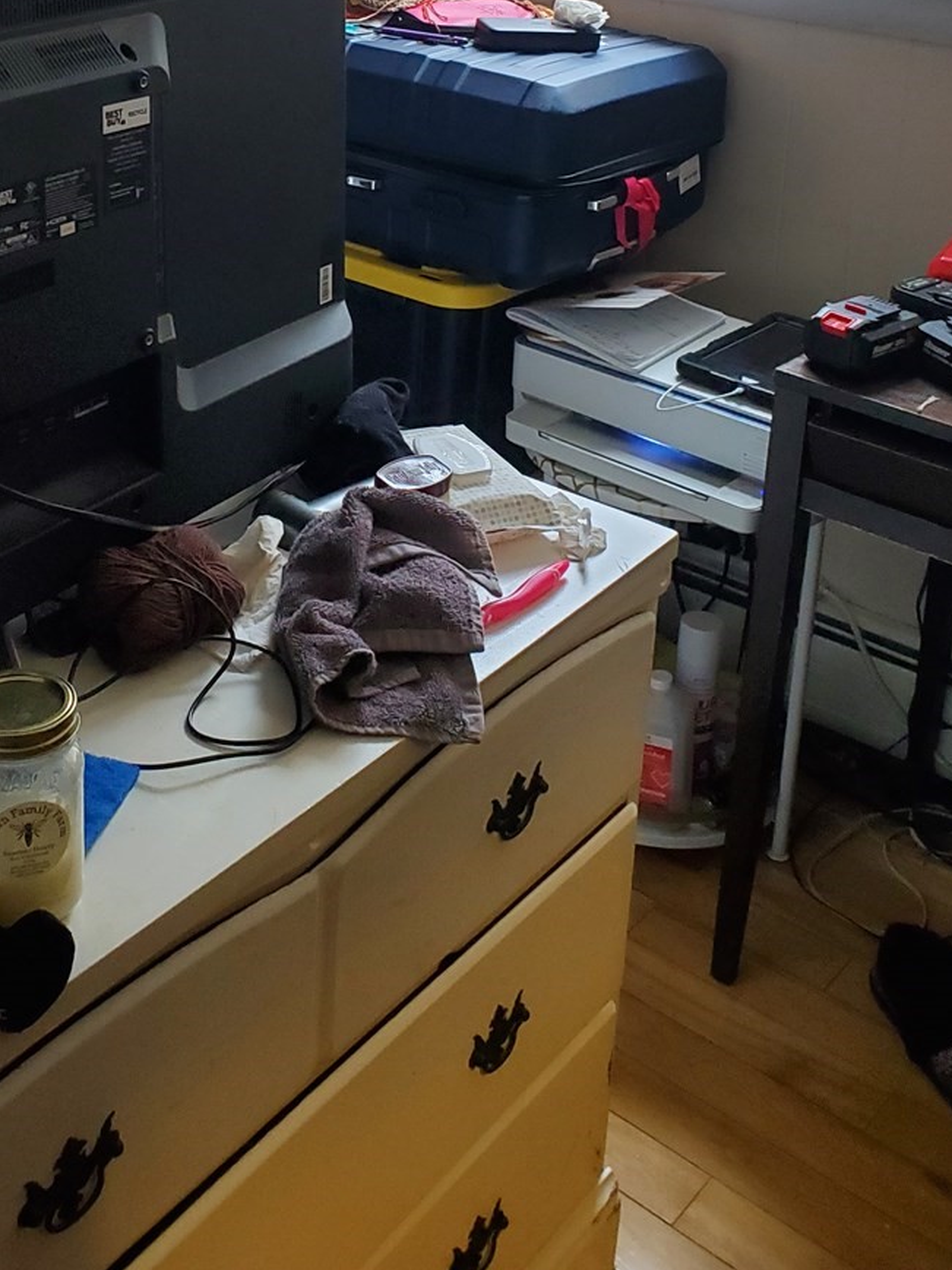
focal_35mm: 46
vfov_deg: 38.8
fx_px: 1687
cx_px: 246
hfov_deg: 31.0
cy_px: 170
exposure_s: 1/40
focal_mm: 4.3
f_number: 2.4
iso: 320
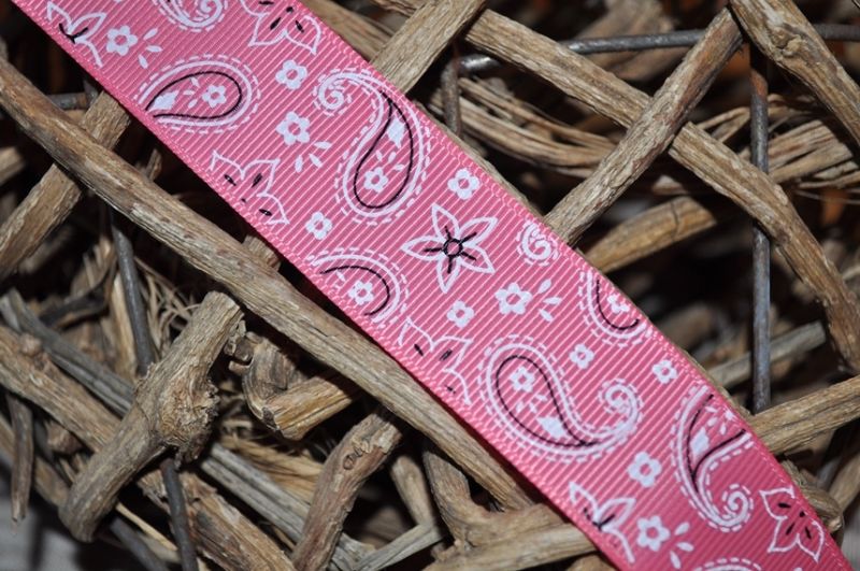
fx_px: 1431
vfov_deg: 22.6
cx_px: 430
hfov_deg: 33.4
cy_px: 286
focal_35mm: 60
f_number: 5.3
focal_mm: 40
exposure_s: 1/60
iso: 200
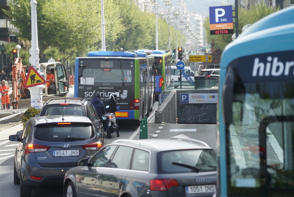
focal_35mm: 144
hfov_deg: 14.2
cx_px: 147
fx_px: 1177
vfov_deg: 9.5
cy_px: 98
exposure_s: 1/400
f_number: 4
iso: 125
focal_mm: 144
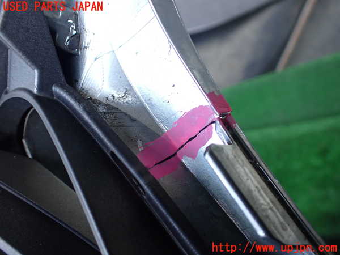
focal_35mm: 30
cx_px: 170
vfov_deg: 46.8
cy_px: 128
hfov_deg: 60.0
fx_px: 295
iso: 200
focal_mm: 5.4
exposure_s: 1/125
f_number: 2.3
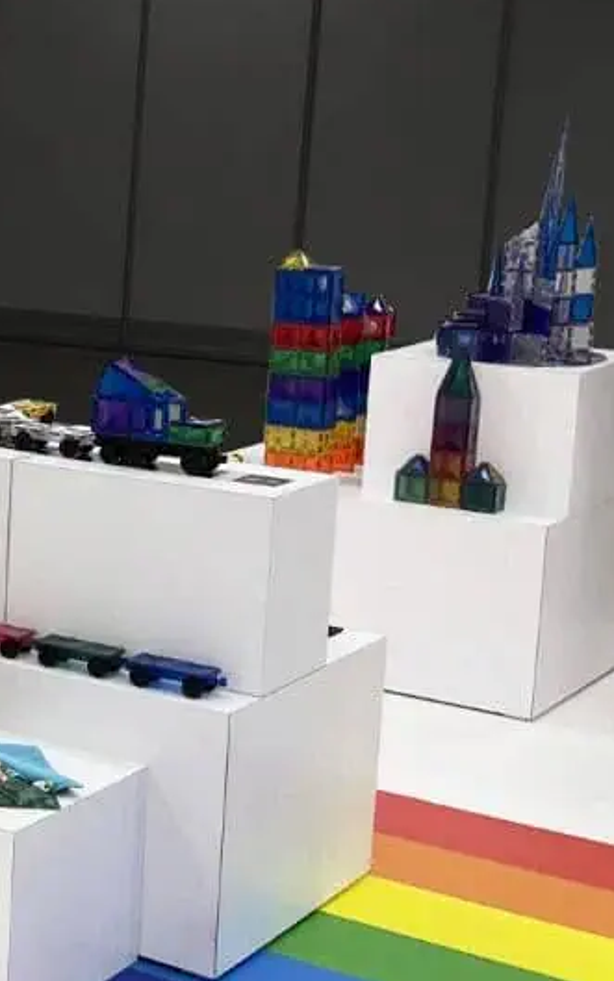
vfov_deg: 27.4
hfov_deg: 14.2
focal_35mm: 75
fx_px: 2006
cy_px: 367
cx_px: -668
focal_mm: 4.2
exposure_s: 1/120
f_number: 1.6
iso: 50
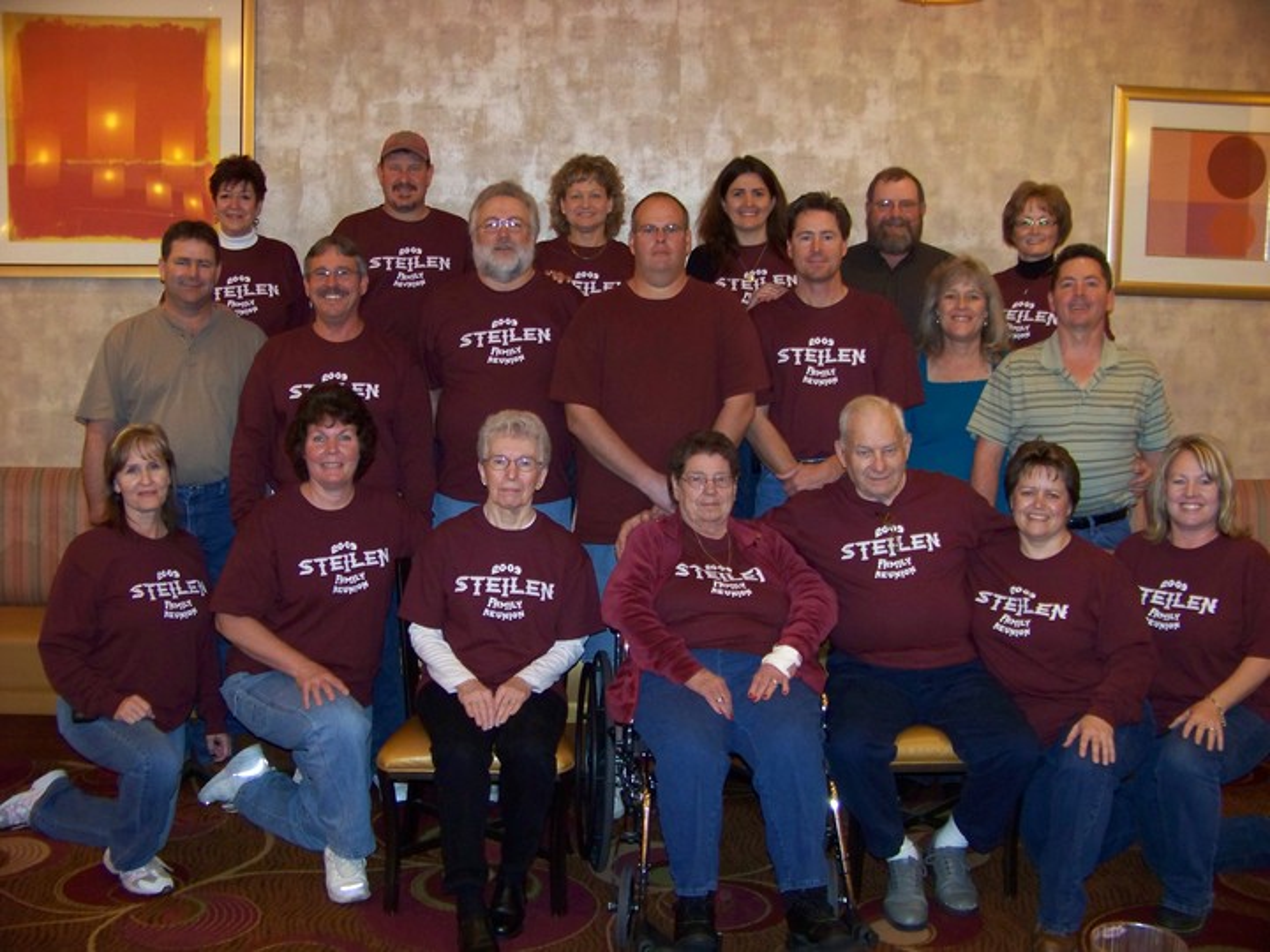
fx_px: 1321
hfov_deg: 51.4
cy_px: 476
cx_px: 635
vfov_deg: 39.7
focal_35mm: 36
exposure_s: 1/30
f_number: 2.8
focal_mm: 5.85
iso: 200
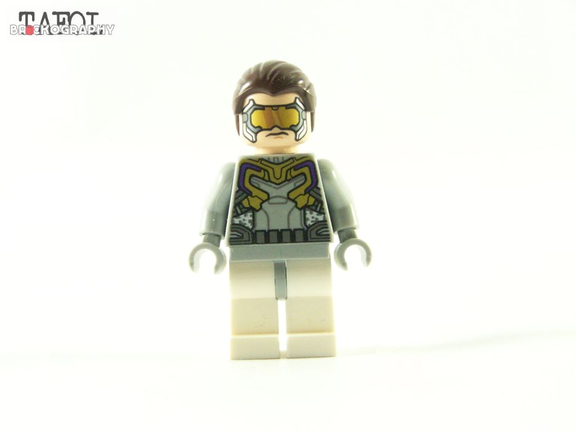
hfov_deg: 20.9
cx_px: 288
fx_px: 1564
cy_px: 216
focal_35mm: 94
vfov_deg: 15.7
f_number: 3.6
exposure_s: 1/60
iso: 400
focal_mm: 15.6
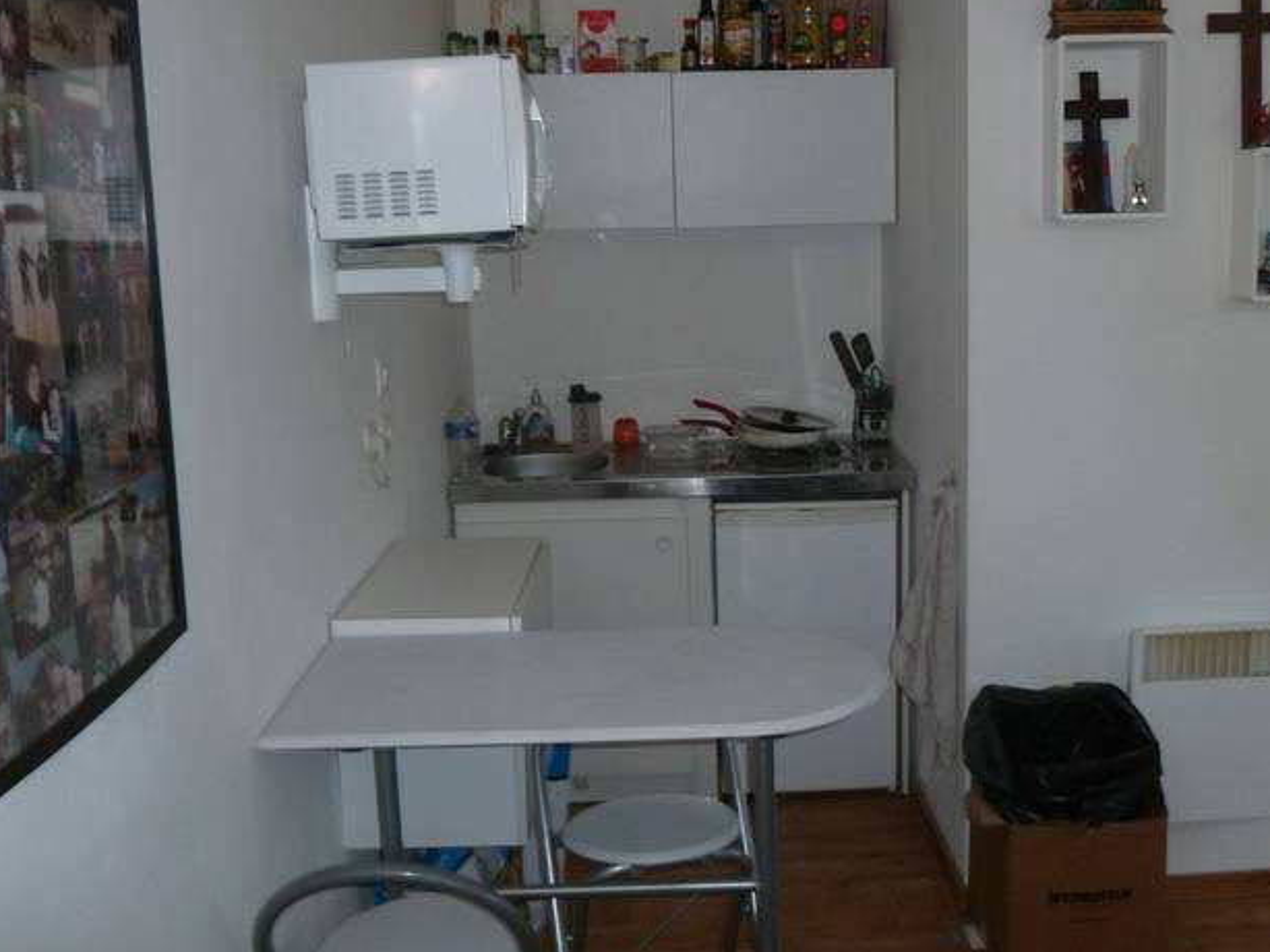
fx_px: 1320
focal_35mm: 36
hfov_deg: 51.2
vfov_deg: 39.6
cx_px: 728
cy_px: 457
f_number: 3.3
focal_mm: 5
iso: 250
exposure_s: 1/30
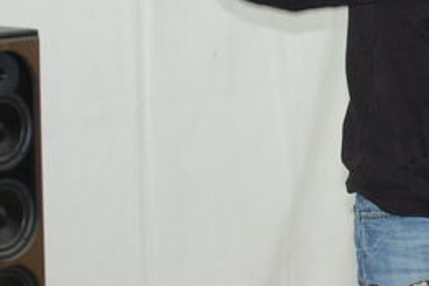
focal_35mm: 161
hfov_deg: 12.6
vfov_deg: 8.4
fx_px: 1913
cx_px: 446
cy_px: -68
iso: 400
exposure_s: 1/60
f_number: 2.8
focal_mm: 35
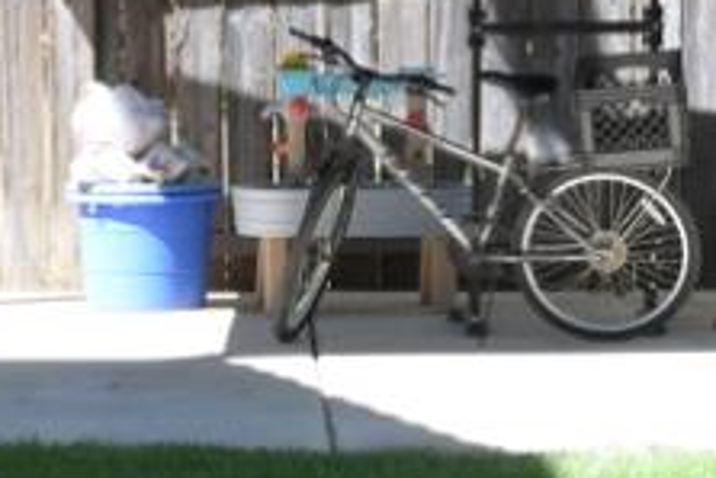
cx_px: -100
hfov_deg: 9.0
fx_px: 4485
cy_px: 225
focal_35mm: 225
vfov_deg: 6.1
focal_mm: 33.5
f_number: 2.8
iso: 2000
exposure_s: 1/8000
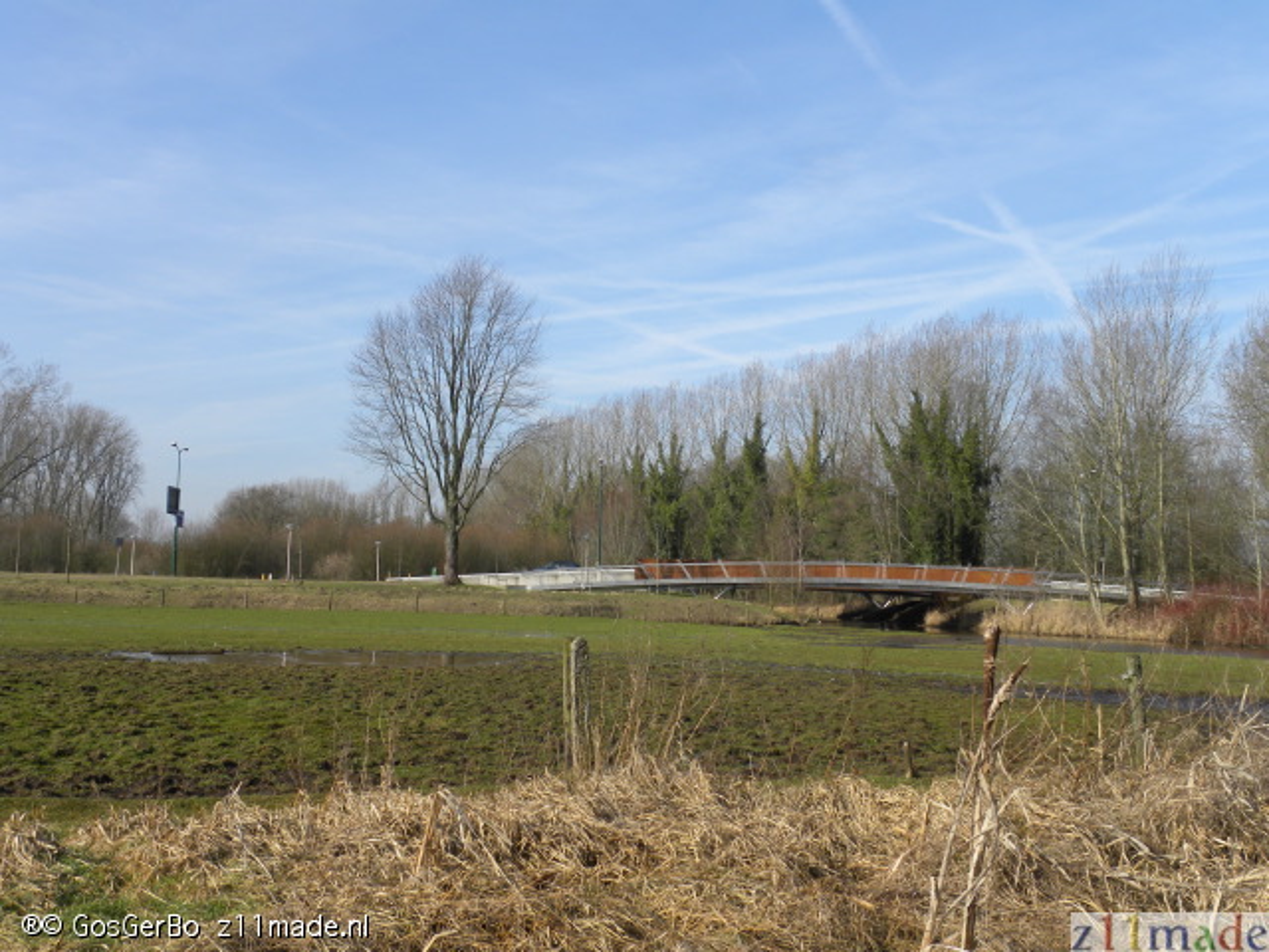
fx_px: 1503
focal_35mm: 41
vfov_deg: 35.1
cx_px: 634
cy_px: 476
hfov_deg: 45.8
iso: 64
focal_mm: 7.3
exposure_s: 1/255
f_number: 5.6
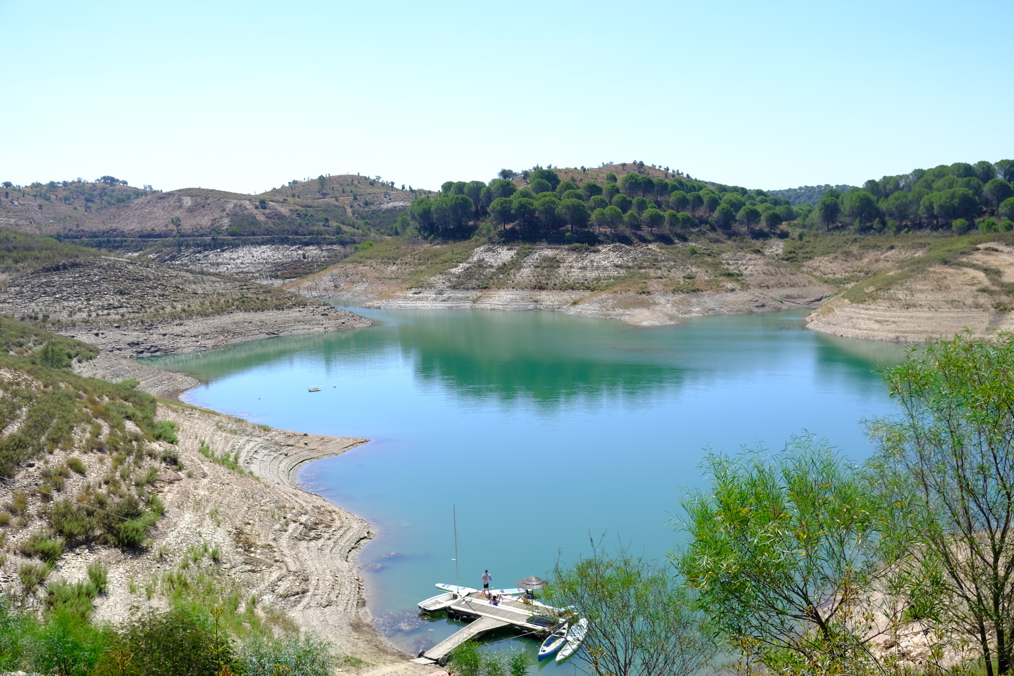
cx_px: 507
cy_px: 338
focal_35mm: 33
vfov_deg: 40.0
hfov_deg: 57.2
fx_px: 929
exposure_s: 1/640
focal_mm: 22.3
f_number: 4.5
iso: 160
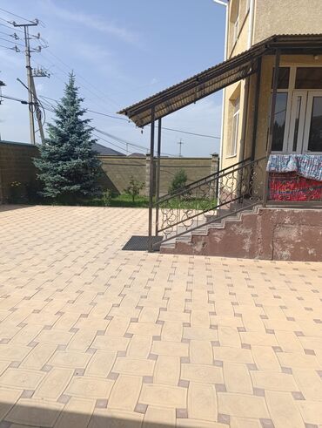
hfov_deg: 59.0
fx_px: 284
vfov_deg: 73.8
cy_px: 214
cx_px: 161
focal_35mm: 23
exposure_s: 1/685
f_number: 1.6
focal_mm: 6.14
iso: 50
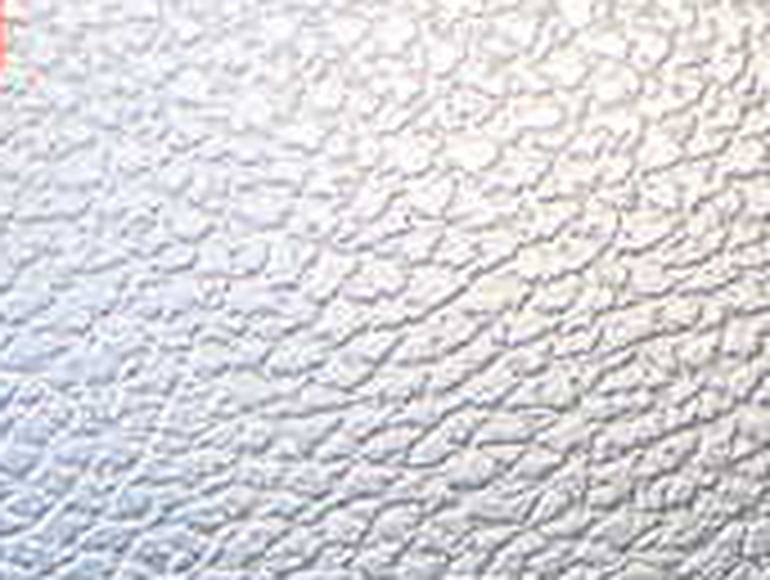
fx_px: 2341
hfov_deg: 18.6
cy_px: 998
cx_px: 536
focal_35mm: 105
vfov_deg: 13.0
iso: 800
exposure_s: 1/60
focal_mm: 5.4
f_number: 2.3
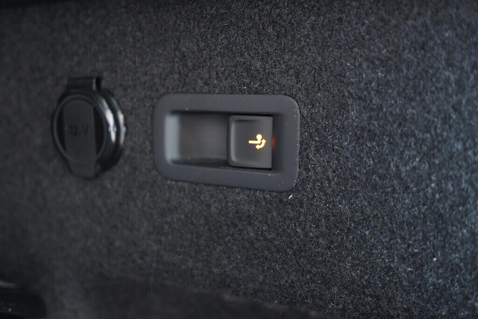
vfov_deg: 36.9
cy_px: 160
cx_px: 239
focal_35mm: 36
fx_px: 478
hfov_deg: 53.1
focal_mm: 24
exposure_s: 1/40
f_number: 2.8
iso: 1000
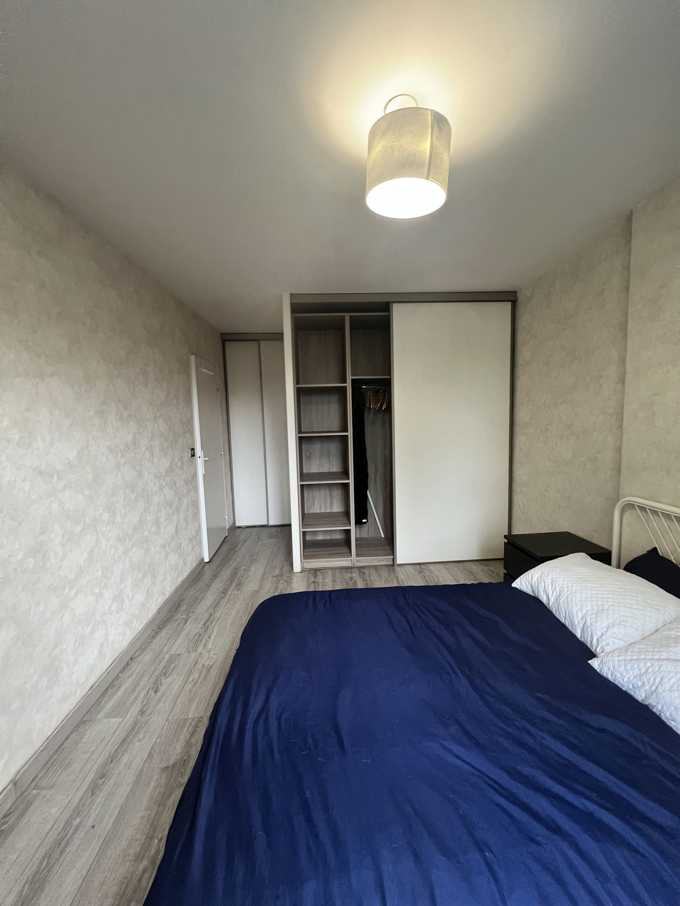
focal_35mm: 13
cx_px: 340
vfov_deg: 106.2
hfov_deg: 89.9
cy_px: 453
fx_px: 340
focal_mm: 1.57
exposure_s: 1/60
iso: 500
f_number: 1.8
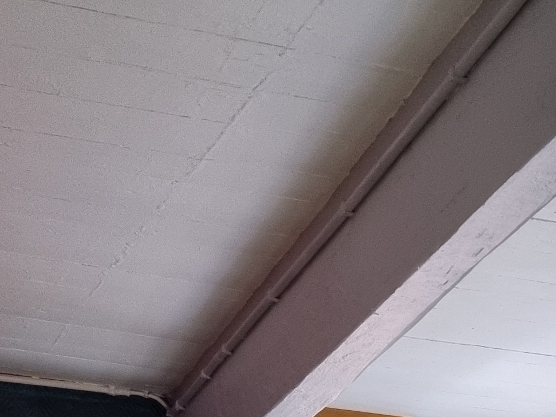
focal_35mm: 108
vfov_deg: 12.2
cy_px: 829
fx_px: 1734
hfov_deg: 15.9
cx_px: 947
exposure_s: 1/100
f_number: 1.8
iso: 200
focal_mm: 5.4
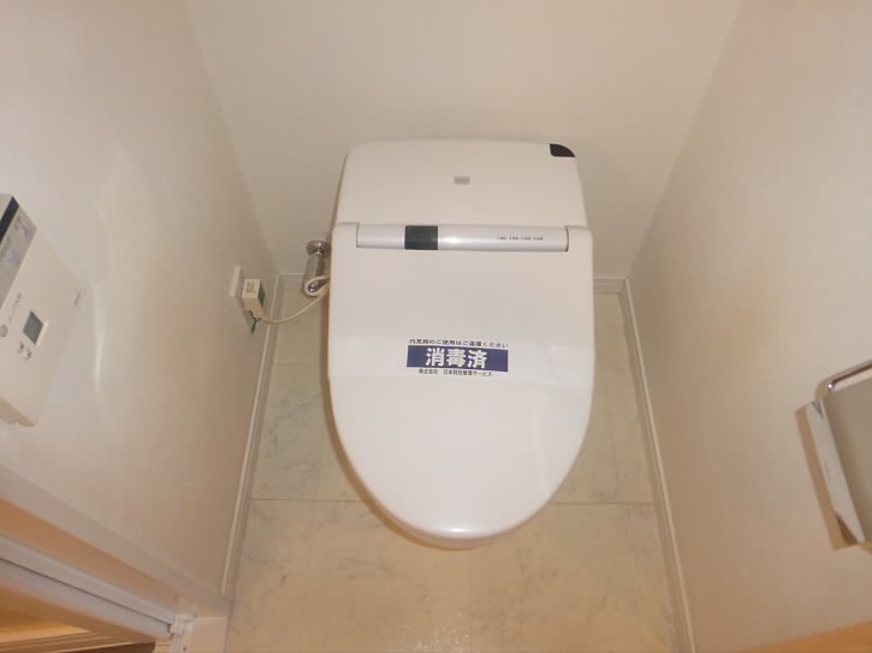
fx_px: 604
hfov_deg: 71.6
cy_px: 326
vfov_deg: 56.8
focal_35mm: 24
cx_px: 436
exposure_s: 1/60
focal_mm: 4.3
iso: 400
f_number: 3.3
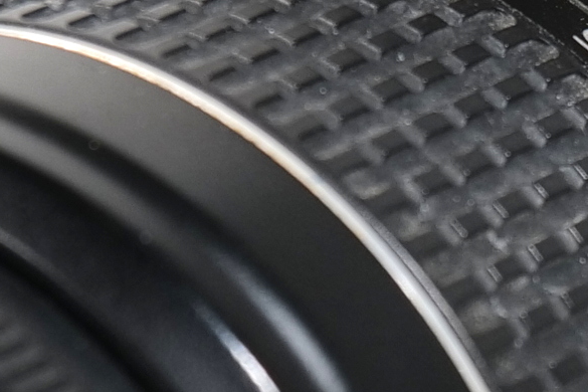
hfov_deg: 4.7
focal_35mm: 438
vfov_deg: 3.1
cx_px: 493
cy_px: 265
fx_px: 7153
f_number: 8
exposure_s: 1/60
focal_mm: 60
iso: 320
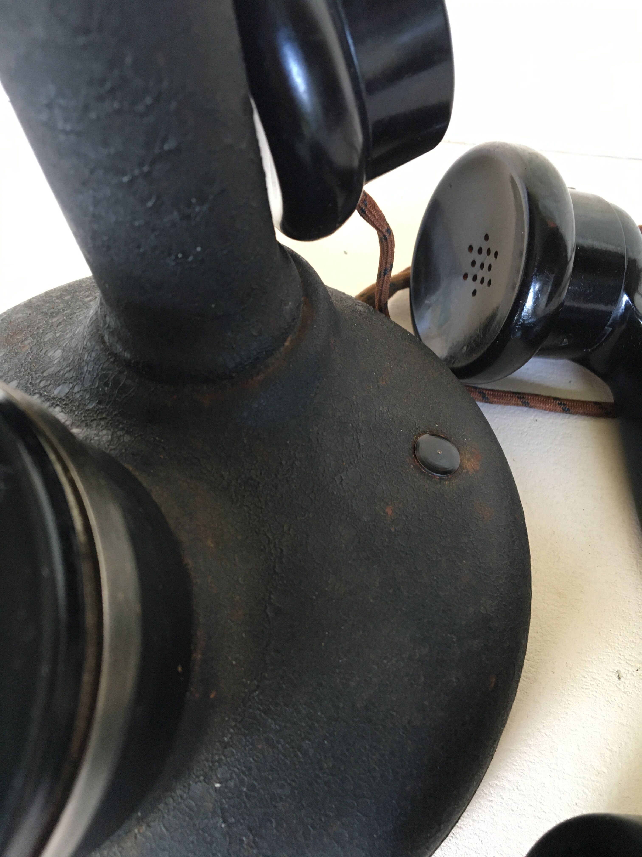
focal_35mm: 29
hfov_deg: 48.2
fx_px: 717
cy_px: 428
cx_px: 321
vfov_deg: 61.7
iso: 160
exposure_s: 1/33
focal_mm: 4.15
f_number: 2.2
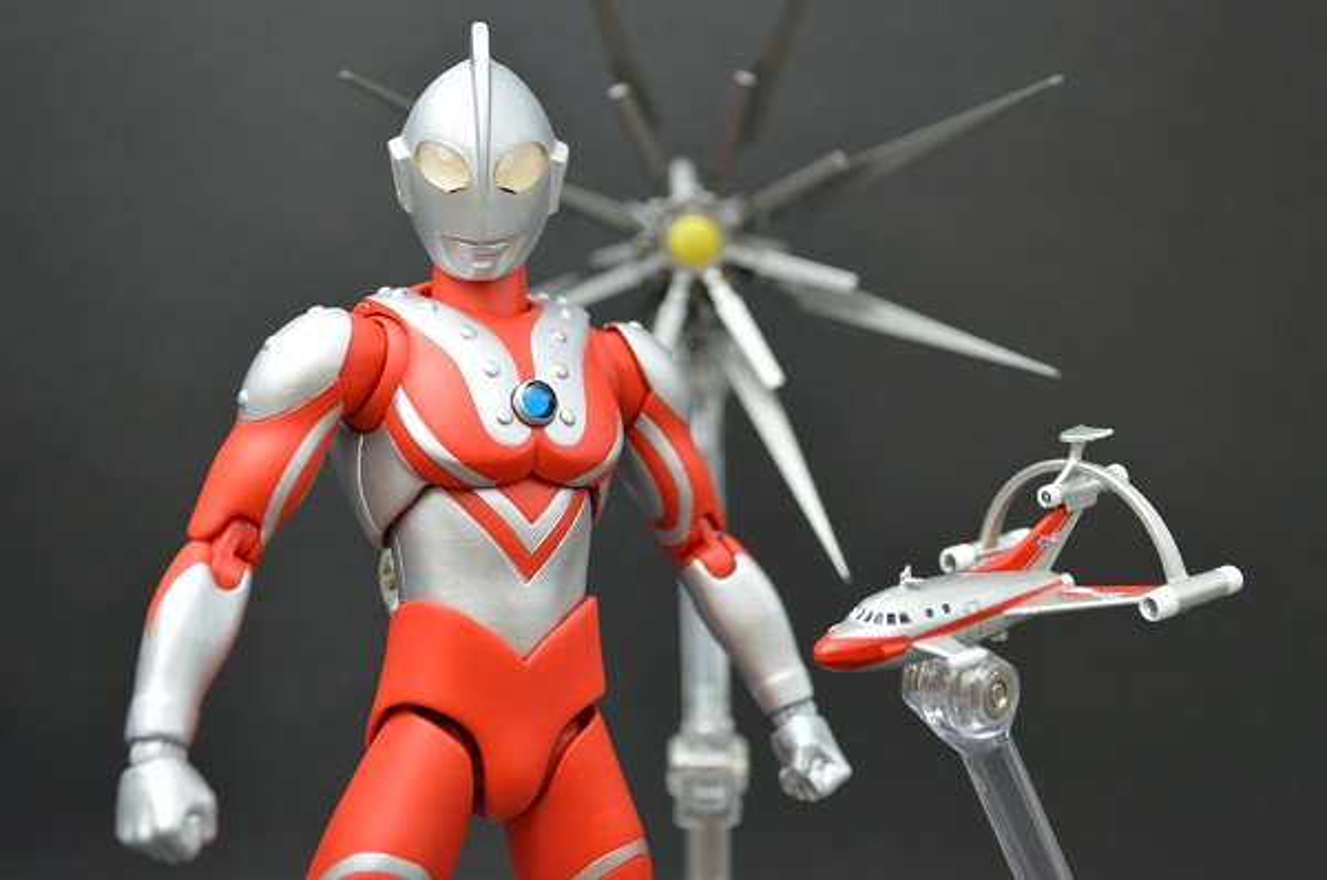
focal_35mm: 60
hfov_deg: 33.4
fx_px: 2208
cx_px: 664
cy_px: 440
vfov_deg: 22.5
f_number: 5.3
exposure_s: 1/5
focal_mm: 40
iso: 800
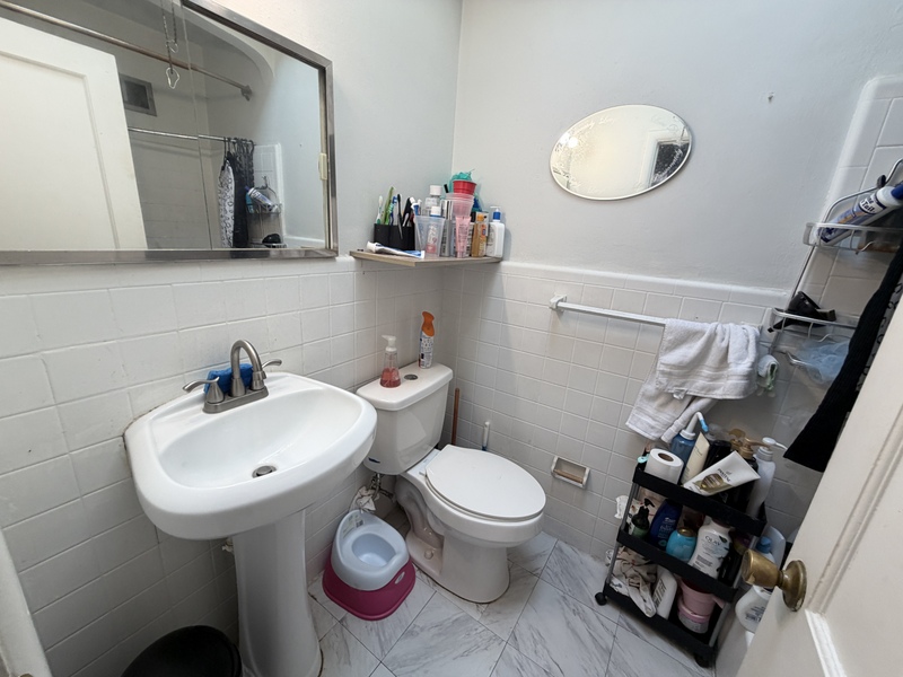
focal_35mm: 14
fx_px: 365
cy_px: 338
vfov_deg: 85.7
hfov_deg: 102.1
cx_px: 452
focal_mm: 2.22
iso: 80
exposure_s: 1/120
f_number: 2.2
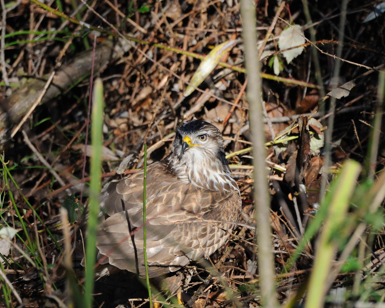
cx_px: 189
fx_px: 10631
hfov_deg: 2.1
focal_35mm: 933
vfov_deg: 1.7
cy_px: 154
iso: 800
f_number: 6.3
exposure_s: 1/1250
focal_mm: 550
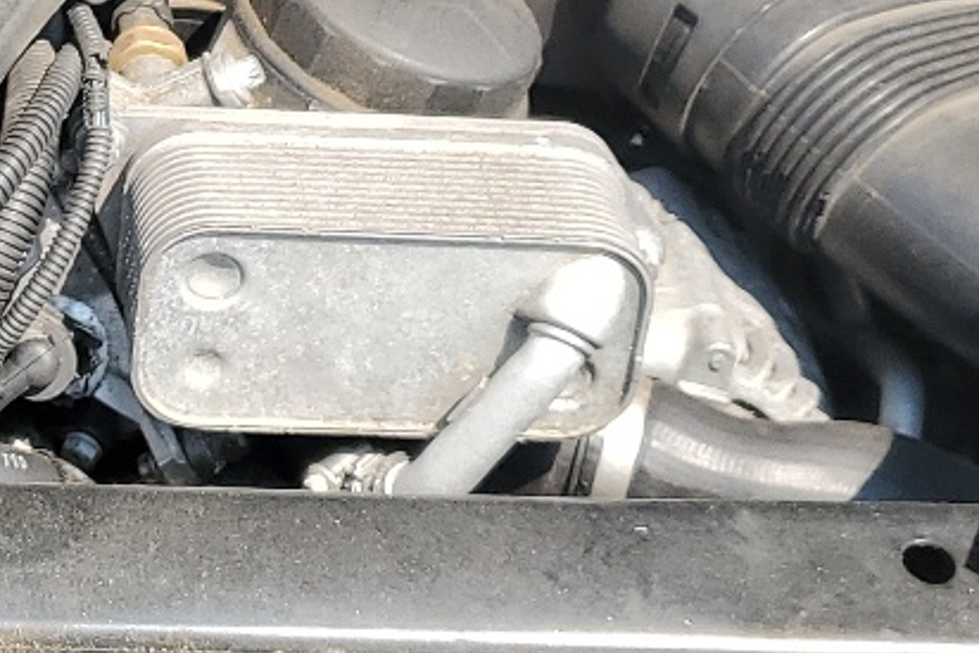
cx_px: -67
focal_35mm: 105
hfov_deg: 18.8
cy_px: -235
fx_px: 2856
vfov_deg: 12.6
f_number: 1.5
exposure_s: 1/1000
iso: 50
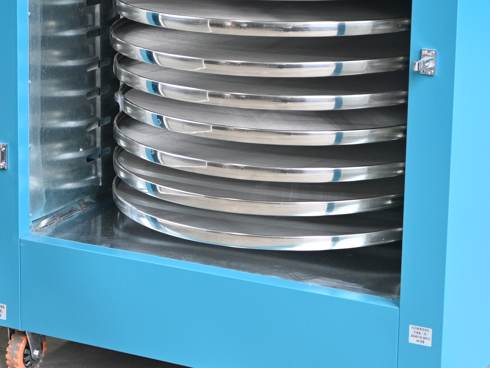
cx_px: 115
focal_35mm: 103
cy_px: 49
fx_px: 1458
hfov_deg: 18.9
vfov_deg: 14.2
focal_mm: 24
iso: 180
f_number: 1.7
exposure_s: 1/200
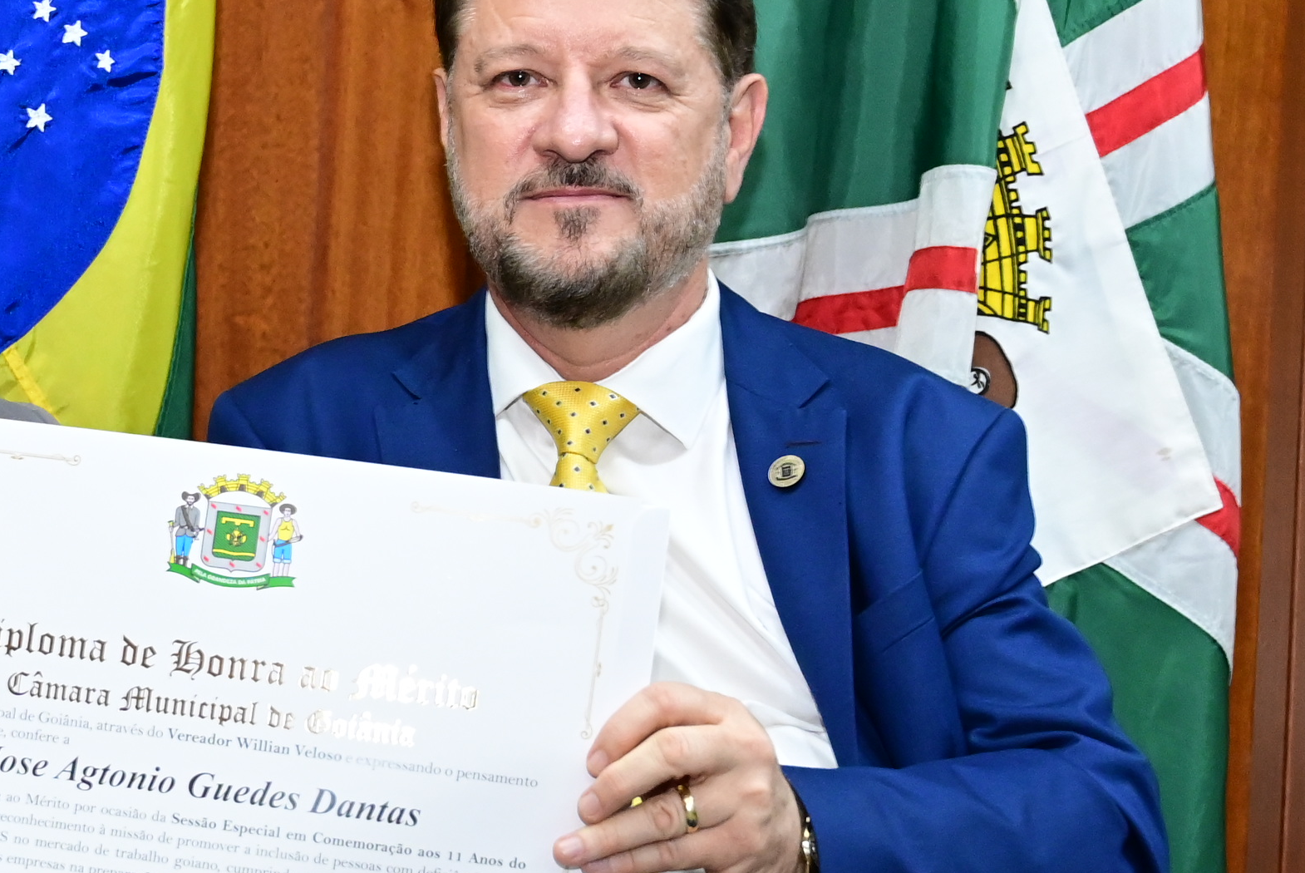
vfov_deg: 11.4
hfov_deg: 16.8
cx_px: 170
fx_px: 4354
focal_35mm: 120
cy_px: 484
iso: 3200
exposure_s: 1/125
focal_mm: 43
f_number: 4
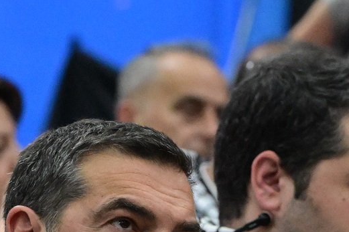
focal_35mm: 935
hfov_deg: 2.2
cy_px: 257
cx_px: 120
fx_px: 9061
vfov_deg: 1.5
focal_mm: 250
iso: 10000
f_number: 10
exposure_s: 1/500
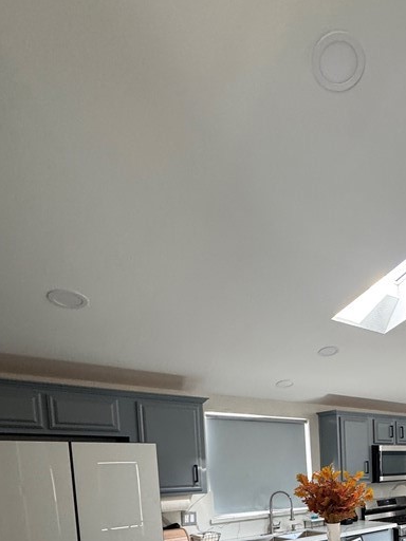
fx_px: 438
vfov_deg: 53.8
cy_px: 505
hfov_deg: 43.9
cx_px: 388
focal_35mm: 28
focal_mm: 2.22
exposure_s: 1/99
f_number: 2.2
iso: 250
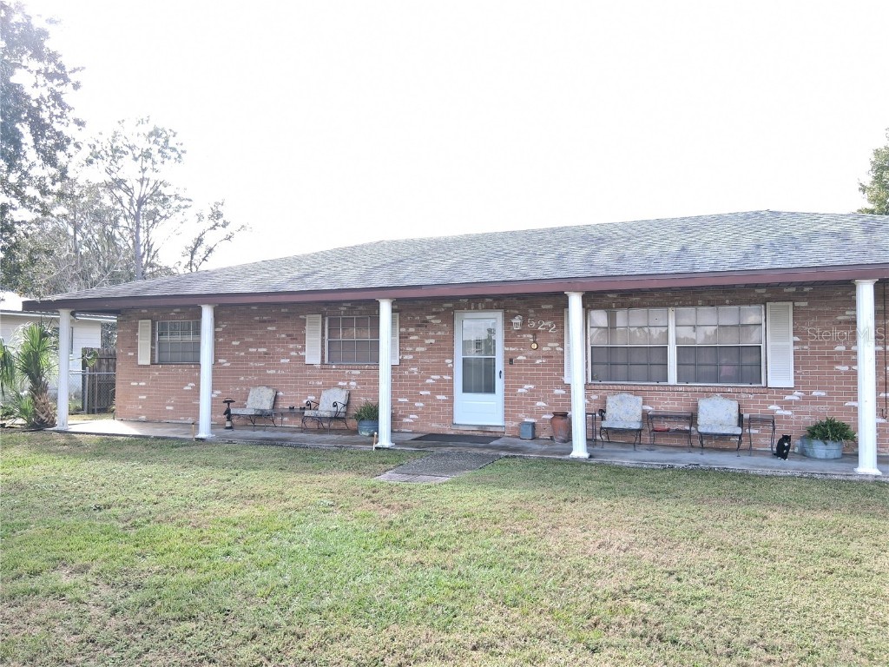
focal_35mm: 26
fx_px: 668
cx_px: 444
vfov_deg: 53.1
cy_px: 334
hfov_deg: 67.3
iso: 40
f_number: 1.8
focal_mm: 3.98
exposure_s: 1/120
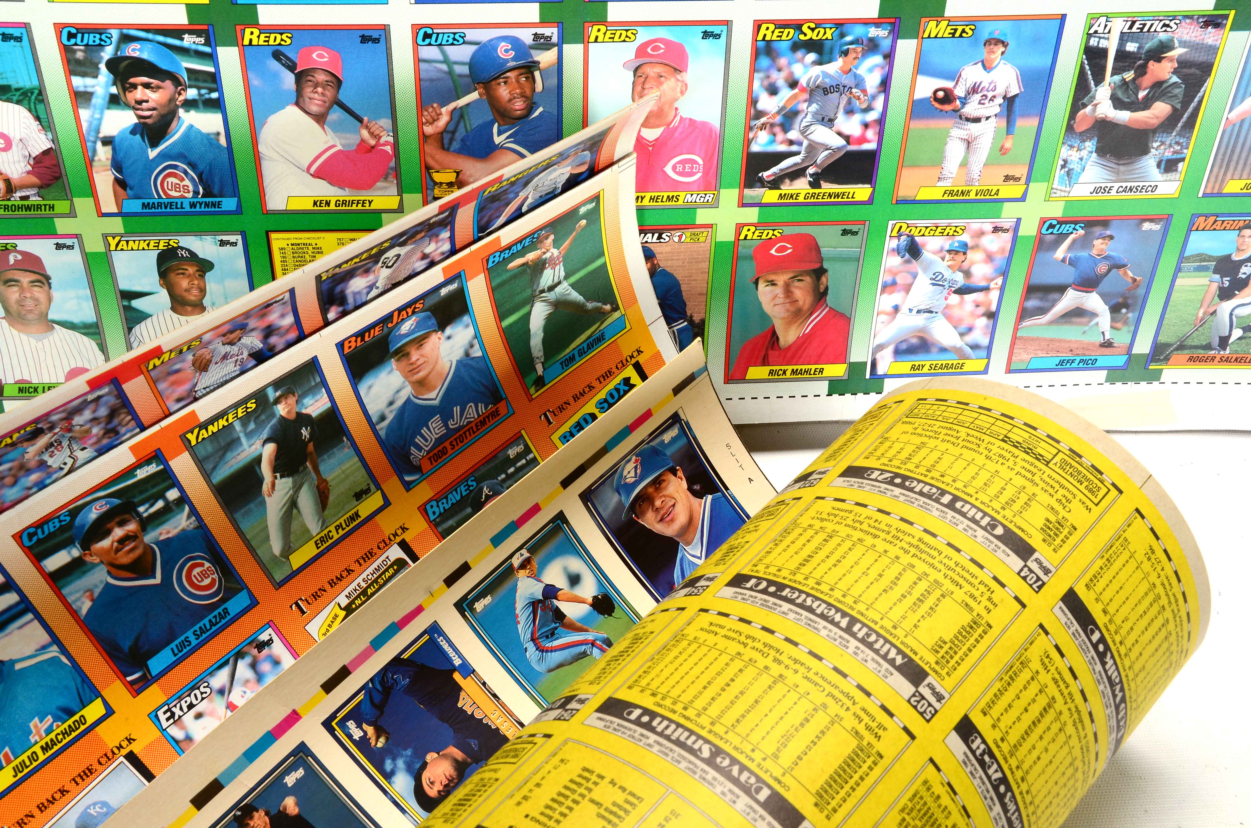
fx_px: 1665
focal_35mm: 48
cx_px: 626
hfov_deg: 41.2
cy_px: 414
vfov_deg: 28.0
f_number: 14
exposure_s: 1/160
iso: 200
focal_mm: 32
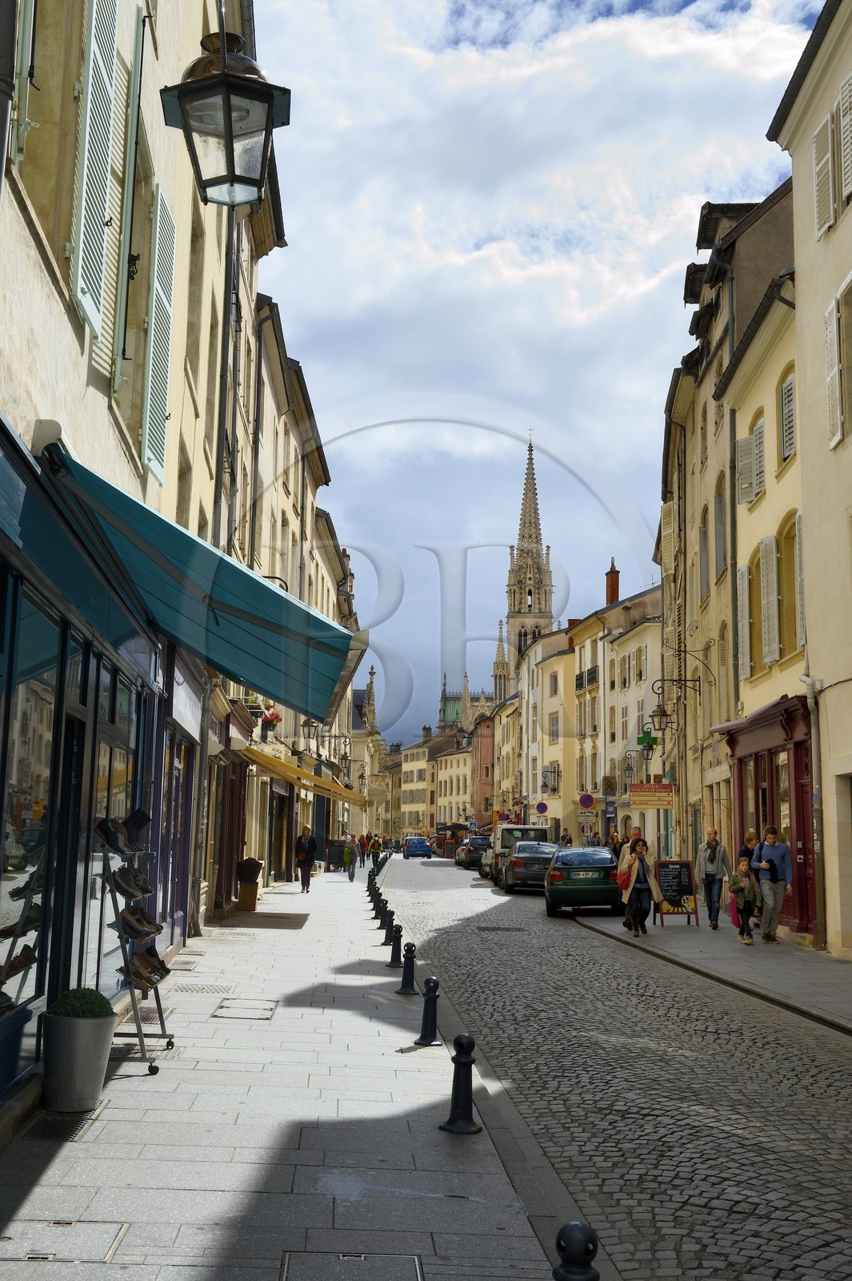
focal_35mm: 38
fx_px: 1350
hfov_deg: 35.0
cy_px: 640
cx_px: 426
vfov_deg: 50.7
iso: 200
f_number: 14
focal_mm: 38
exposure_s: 1/250
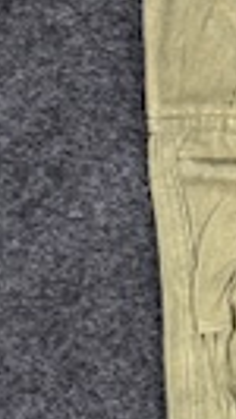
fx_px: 1399
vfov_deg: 16.9
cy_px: 107
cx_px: 667
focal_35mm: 126
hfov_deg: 8.4
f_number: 1.78
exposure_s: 1/50
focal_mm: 6.76
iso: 125
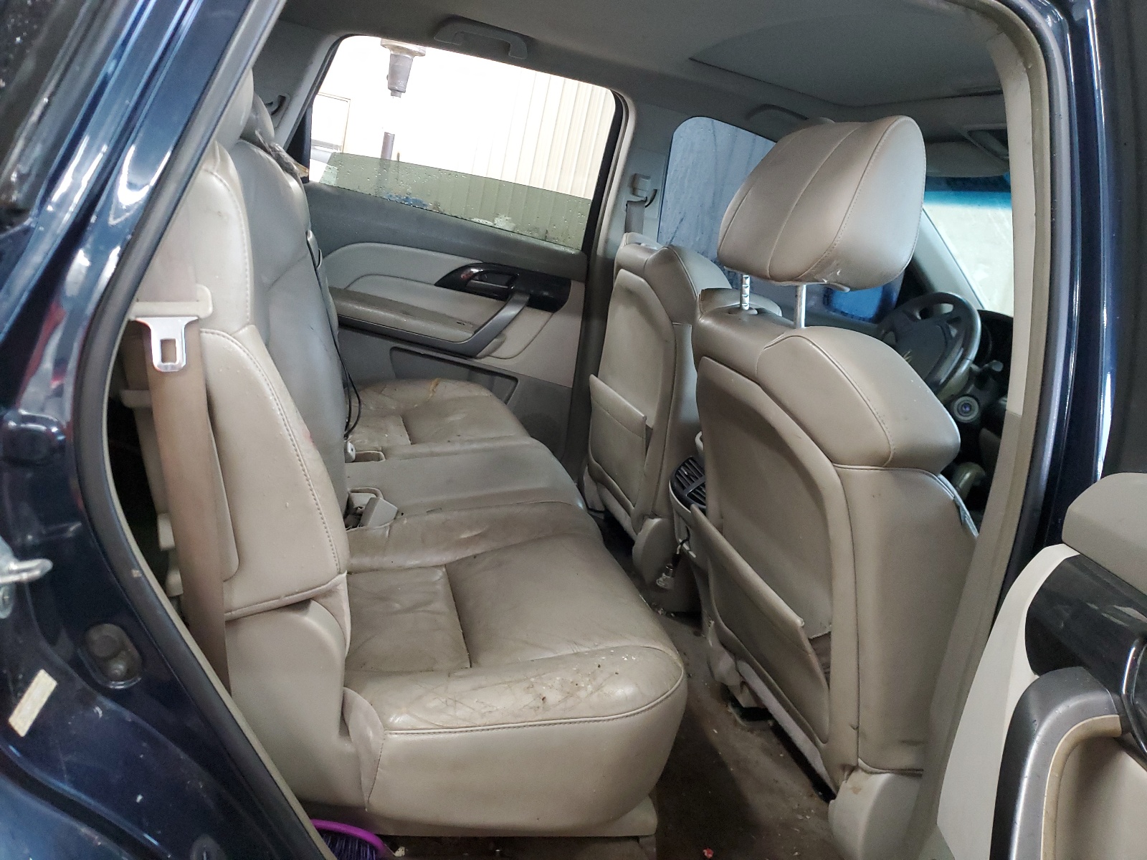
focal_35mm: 26
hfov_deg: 67.3
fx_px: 862
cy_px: 430
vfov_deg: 53.1
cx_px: 574
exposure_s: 1/30
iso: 340
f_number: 1.5
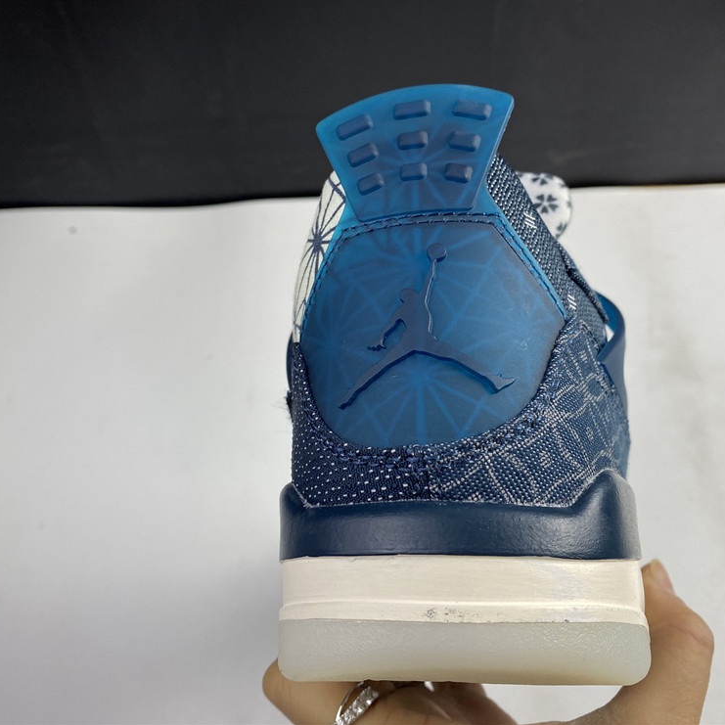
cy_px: 359
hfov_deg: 52.4
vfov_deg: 52.5
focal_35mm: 31
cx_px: 399
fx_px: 735
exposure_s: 1/100
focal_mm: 4.25
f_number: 1.8
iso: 40
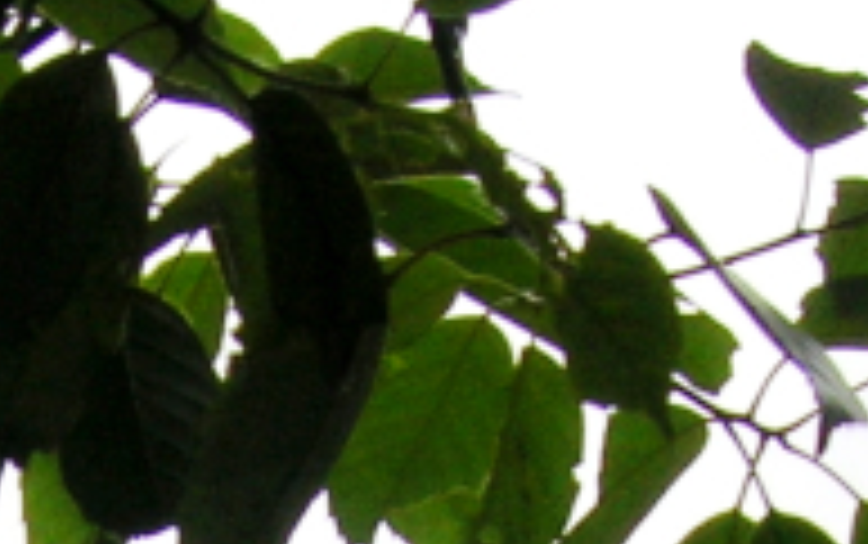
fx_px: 4522
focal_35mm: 191
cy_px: 1457
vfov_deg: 6.4
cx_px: 22
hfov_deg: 10.9
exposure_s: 1/87.5
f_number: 4.9
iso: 50
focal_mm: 5.7
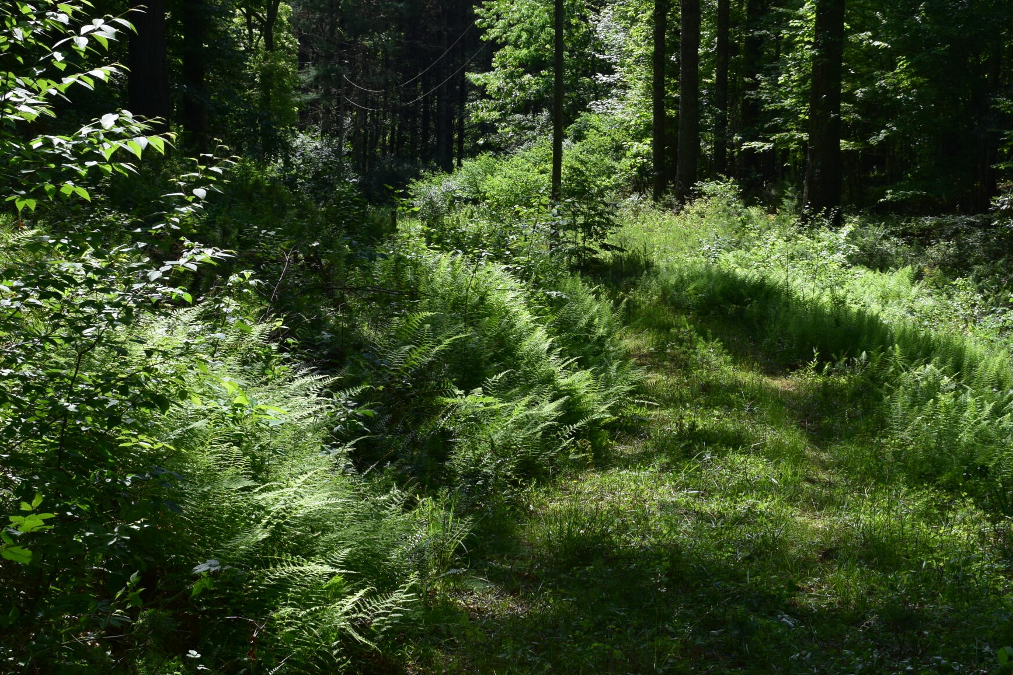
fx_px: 2336
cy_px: 298
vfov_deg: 16.5
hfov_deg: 24.5
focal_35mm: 83
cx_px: 520
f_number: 10
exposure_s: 1/320
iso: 400
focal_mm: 32
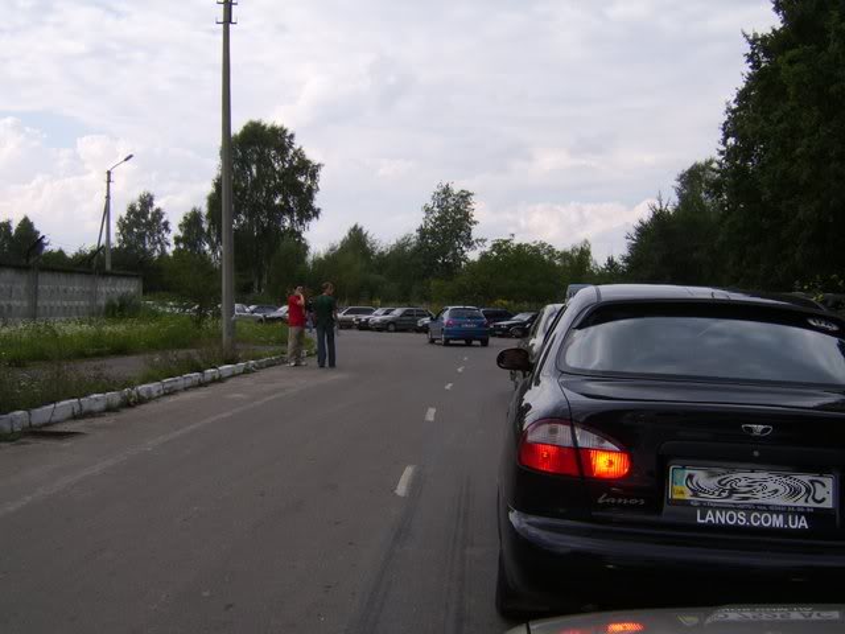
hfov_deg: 58.4
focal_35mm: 31
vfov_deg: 45.4
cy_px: 317
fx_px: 757
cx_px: 422
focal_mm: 8.13
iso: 71
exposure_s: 1/250
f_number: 6.7
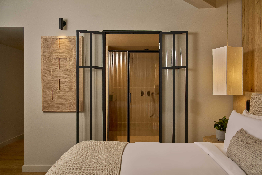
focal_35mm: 29
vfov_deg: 45.0
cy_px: 88
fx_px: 211
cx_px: 131
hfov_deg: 63.7
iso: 200
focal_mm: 29
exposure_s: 1/25
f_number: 11
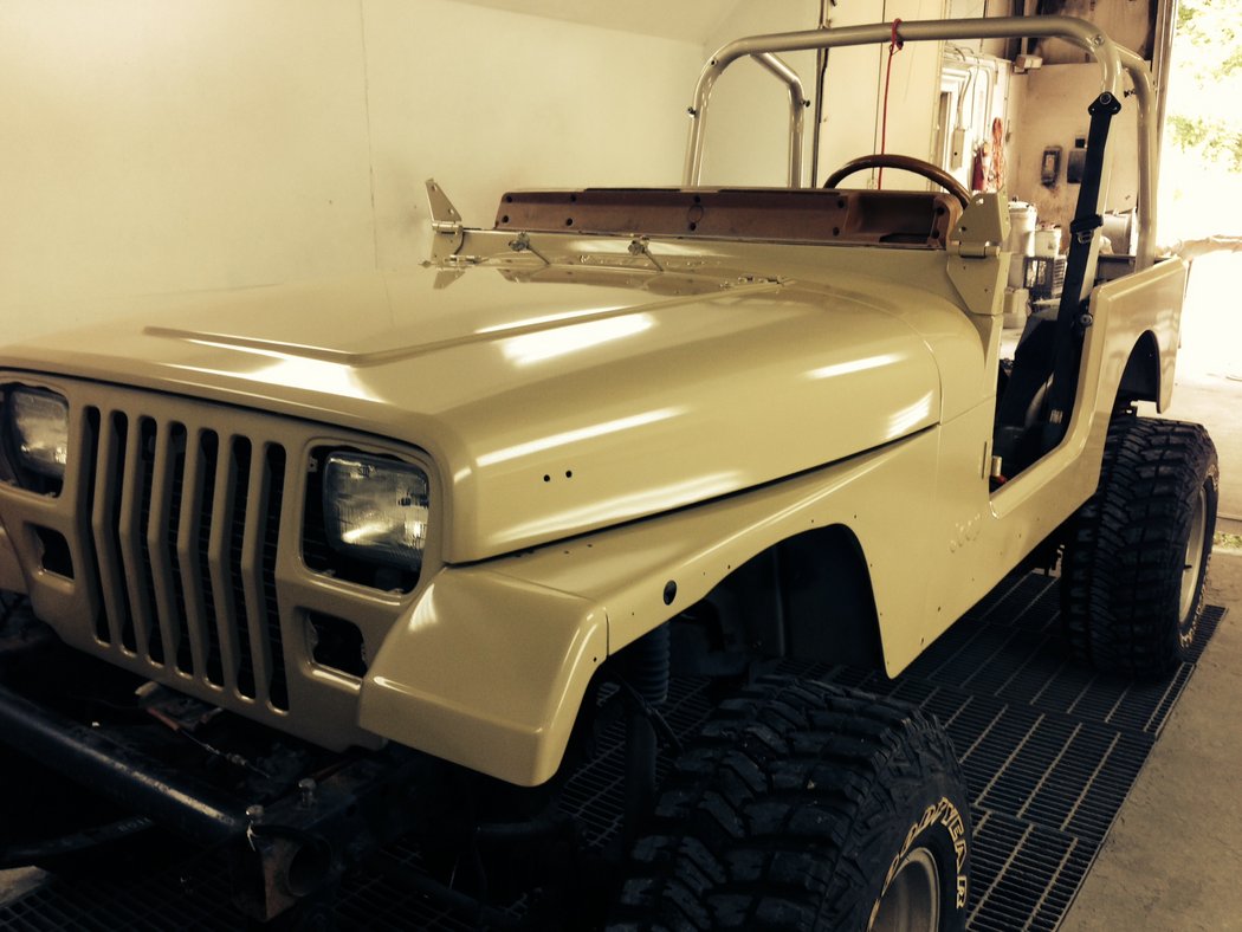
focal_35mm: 33
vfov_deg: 43.0
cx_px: 621
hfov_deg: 55.3
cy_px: 466
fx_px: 1184
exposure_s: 1/24
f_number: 2.4
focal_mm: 4.12
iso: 50
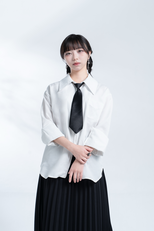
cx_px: 77
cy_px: 116
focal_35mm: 63
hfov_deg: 21.6
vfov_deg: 31.9
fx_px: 404
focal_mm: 63
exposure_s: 1/100
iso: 80
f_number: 6.3
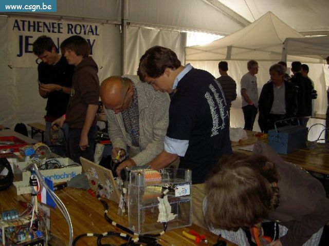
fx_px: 371
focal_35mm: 39
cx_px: 164
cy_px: 123
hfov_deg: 47.9
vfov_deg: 36.8
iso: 100
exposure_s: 1/60
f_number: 2.8
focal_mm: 8
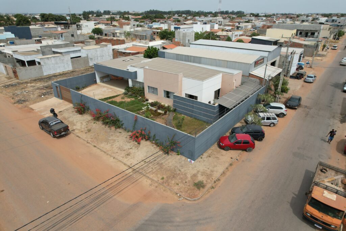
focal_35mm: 22
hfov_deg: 78.6
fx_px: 211
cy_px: 116
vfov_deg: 57.2
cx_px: 173
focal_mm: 8.38
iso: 100
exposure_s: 1/2500
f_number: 2.8
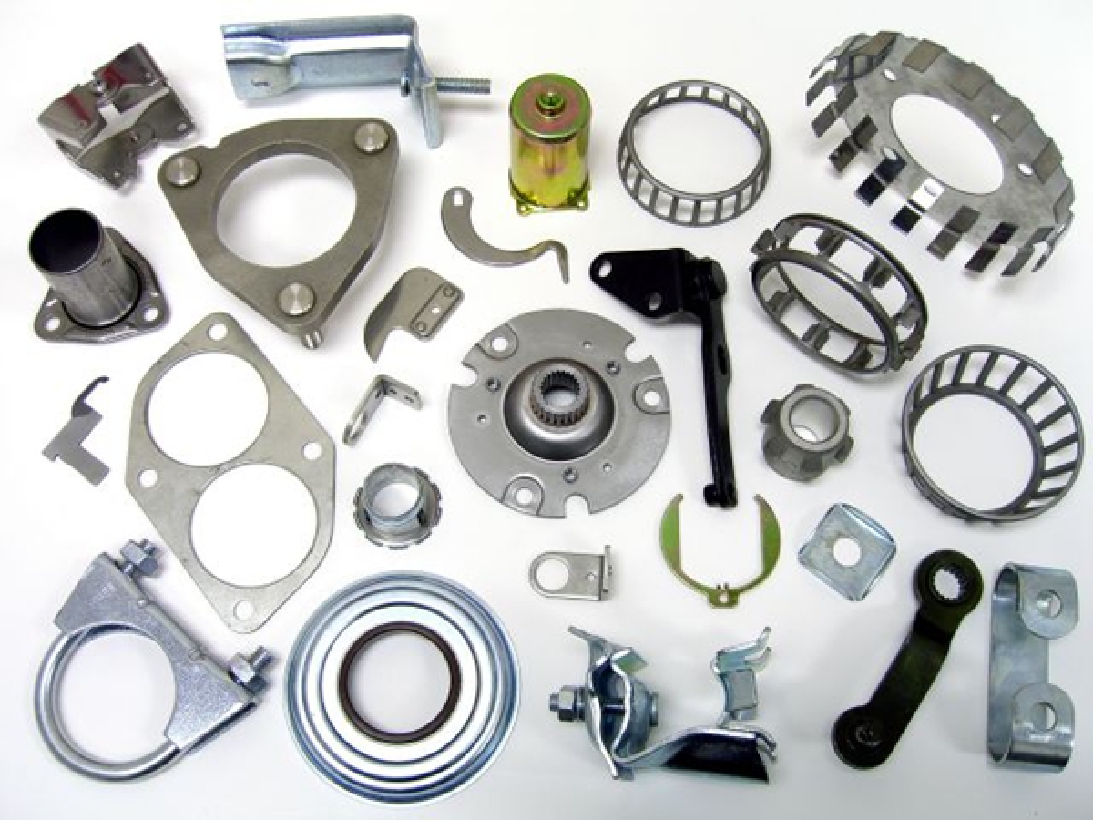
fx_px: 1200
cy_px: 410
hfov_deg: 49.0
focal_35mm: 38
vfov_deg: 37.7
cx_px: 546
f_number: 4
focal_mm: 7.9
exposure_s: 1/15
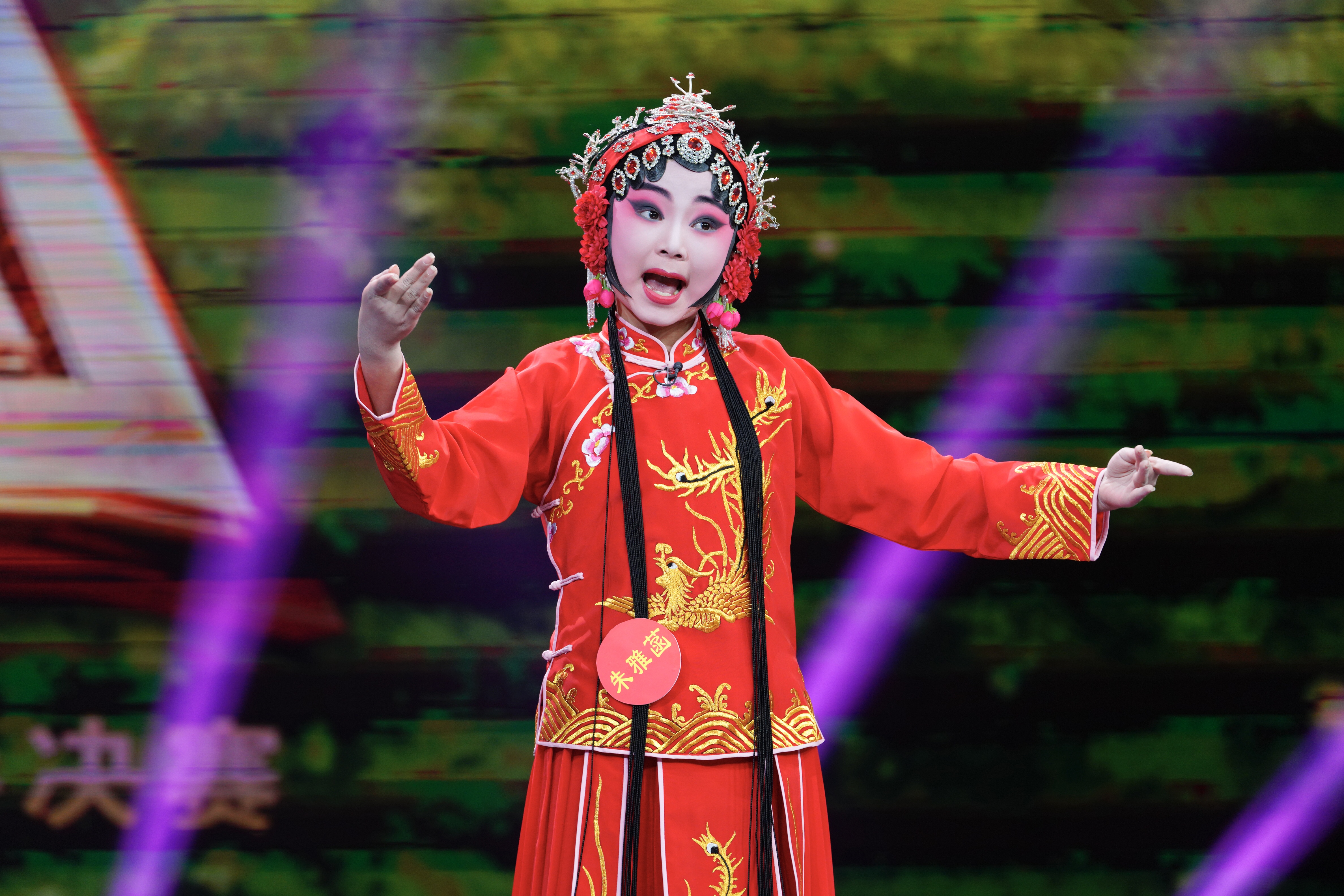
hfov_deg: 10.5
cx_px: 672
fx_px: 7279
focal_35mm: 195
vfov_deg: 7.0
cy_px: 448
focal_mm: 195
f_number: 5.6
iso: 1600
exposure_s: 1/250
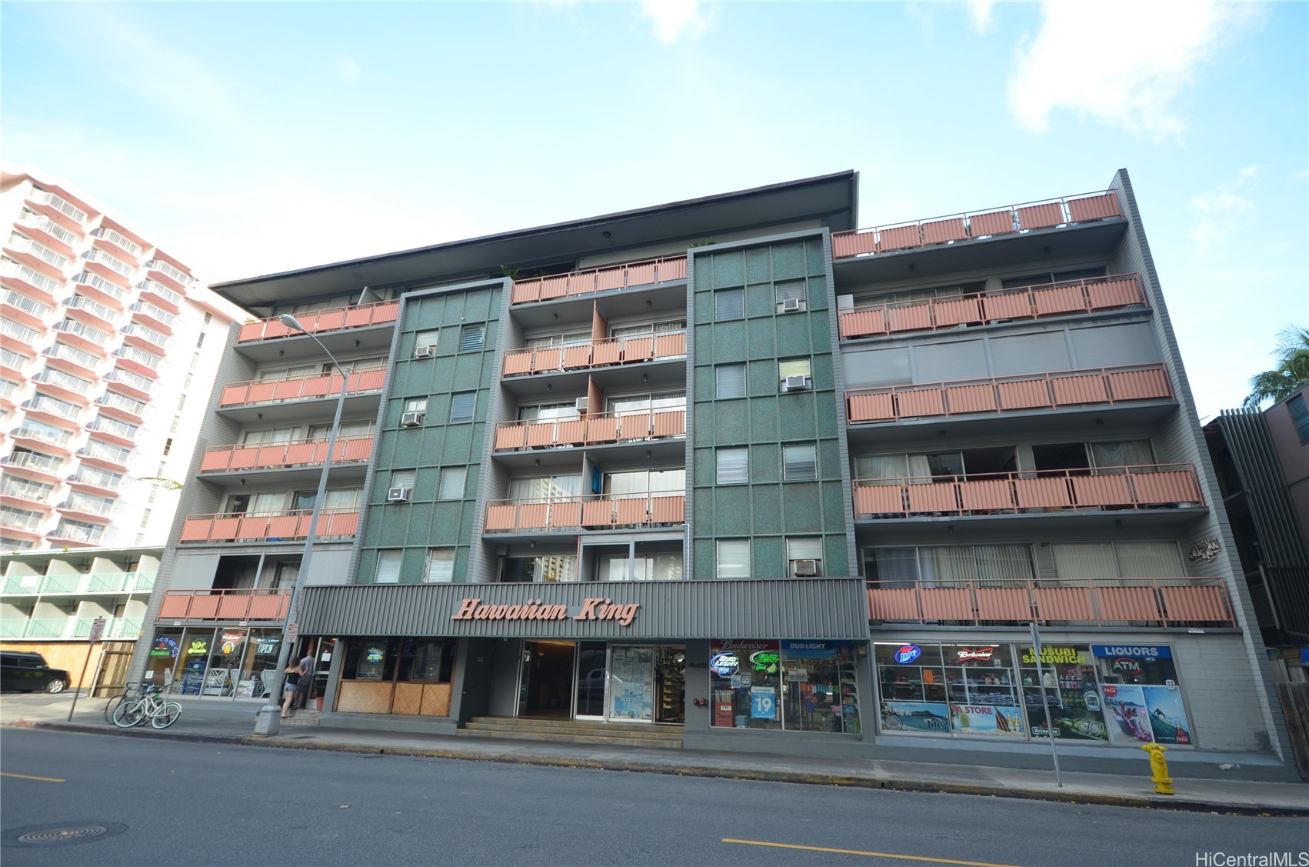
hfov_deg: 92.6
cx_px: 654
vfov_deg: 69.4
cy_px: 434
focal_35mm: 17
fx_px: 626
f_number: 5.6
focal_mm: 11.5
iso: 250
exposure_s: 1/125
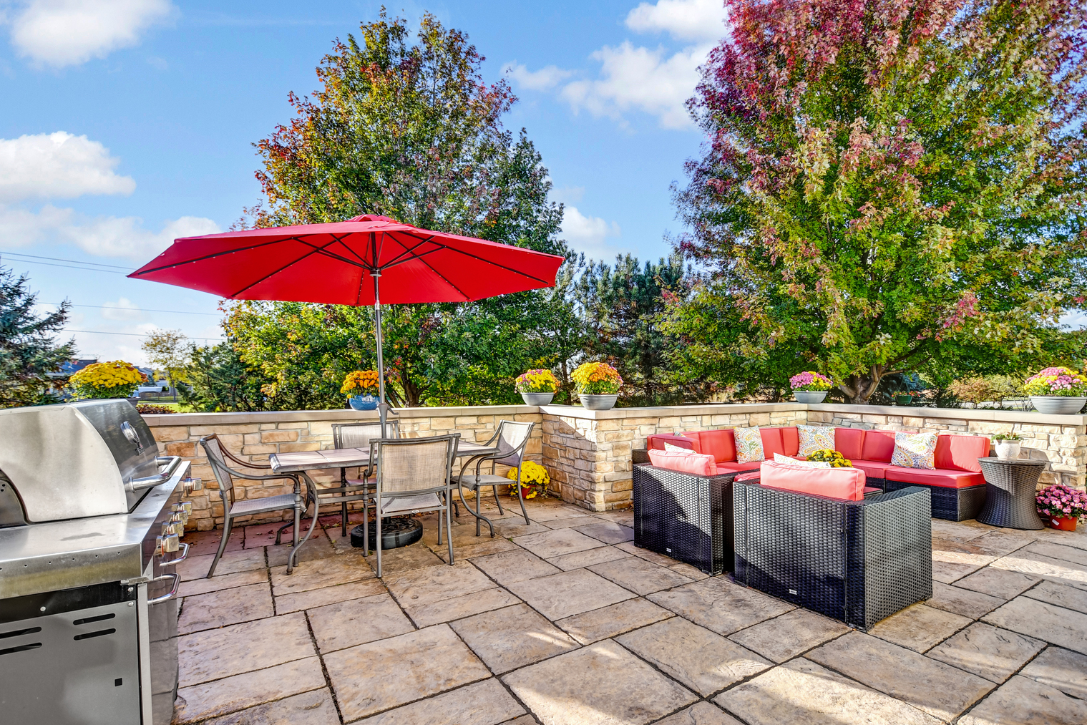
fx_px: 483
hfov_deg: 96.6
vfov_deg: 73.7
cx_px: 573
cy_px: 369
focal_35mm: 16
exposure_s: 1/1600
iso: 200
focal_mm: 10
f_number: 3.5
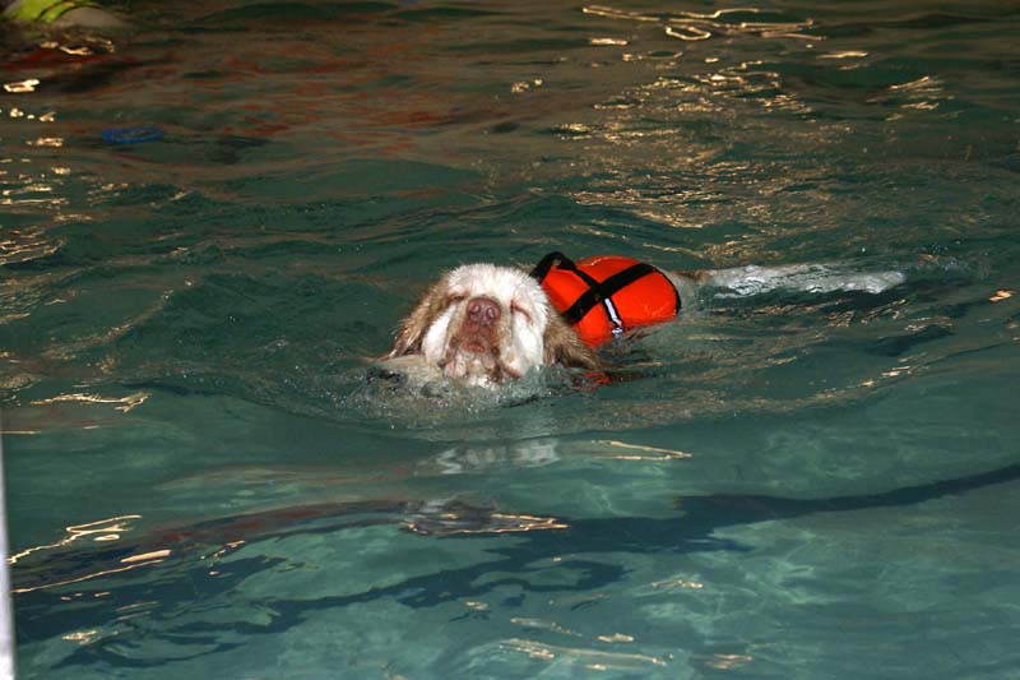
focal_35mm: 90
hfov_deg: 22.6
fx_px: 2549
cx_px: 510
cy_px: 340
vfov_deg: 15.2
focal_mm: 60
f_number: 5.6
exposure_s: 1/100
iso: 400
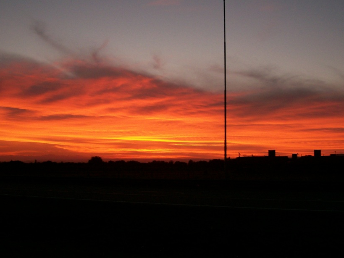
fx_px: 447
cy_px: 137
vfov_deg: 32.2
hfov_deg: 42.1
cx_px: 178
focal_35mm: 45
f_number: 2.7
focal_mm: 6
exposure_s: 1/119
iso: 80
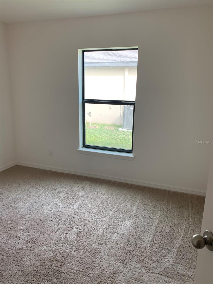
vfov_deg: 67.3
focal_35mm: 26
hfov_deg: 53.1
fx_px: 213
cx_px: 106
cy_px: 142
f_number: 1.8
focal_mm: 4.25
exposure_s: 1/121
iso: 100
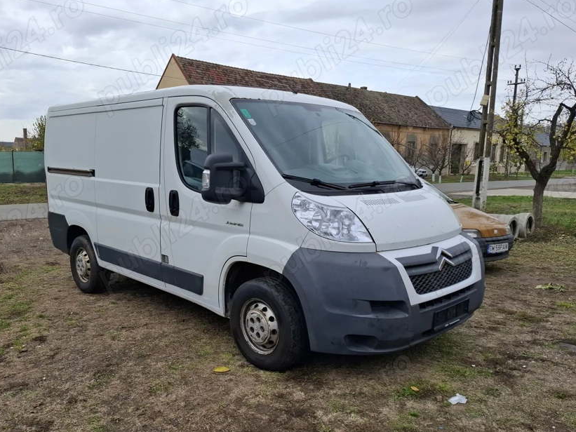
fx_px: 466
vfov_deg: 49.6
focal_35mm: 28
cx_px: 254
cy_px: 243
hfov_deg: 63.2
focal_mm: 5.54
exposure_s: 1/899
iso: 50
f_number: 1.8
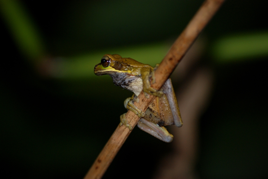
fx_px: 2683
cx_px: 134
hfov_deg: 5.7
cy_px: 90
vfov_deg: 3.8
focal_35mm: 360
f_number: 5.3
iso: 400
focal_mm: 240
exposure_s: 1/60
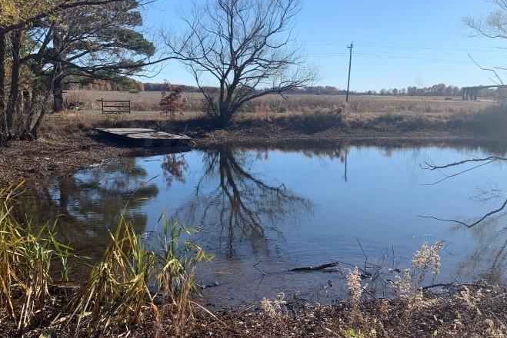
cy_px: 200
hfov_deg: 46.4
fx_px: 592
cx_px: 265
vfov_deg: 31.8
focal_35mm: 42
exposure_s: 1/2033
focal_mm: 4.25
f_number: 1.8
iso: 25
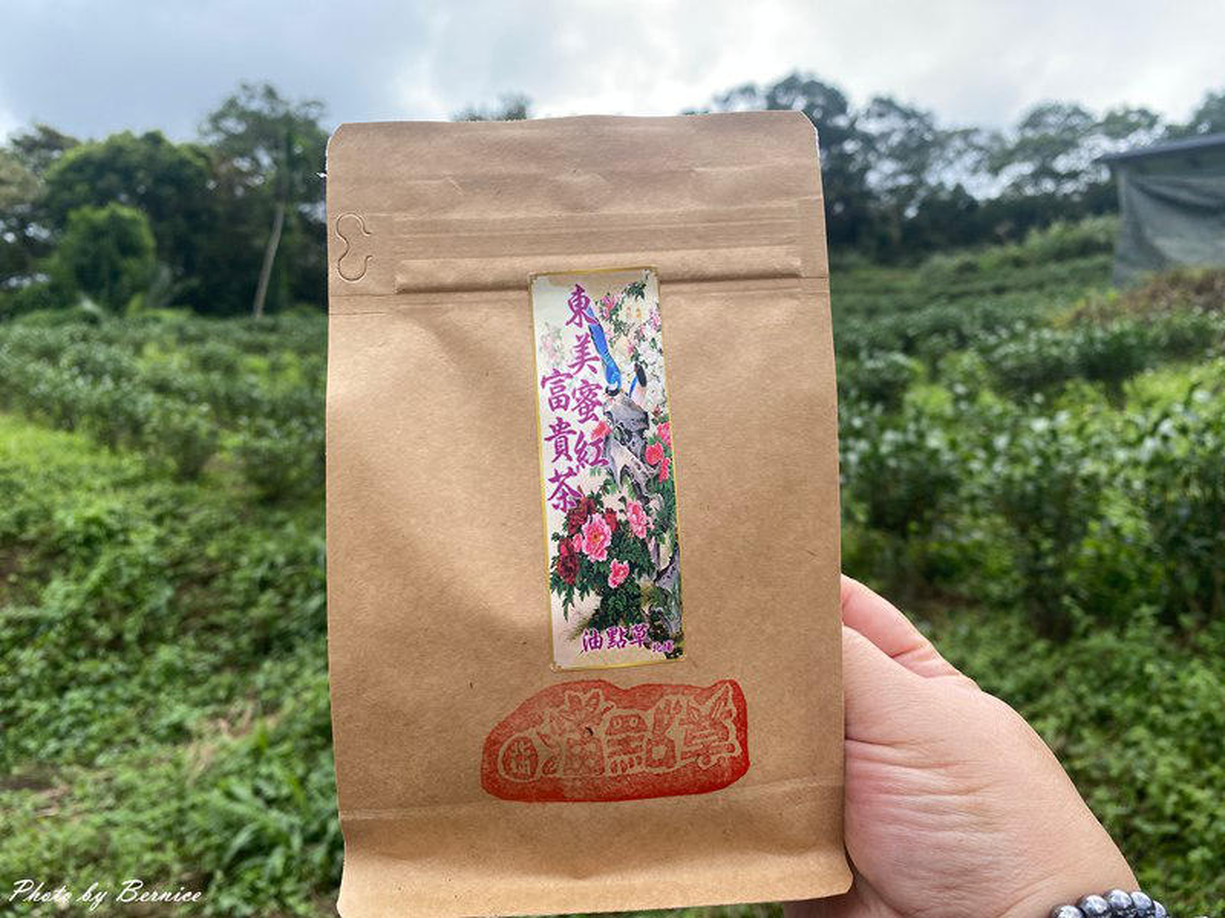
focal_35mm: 26
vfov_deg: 53.1
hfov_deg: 67.3
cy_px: 459
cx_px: 612
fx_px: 920
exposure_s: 1/1053
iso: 32
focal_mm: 4.25
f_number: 1.8
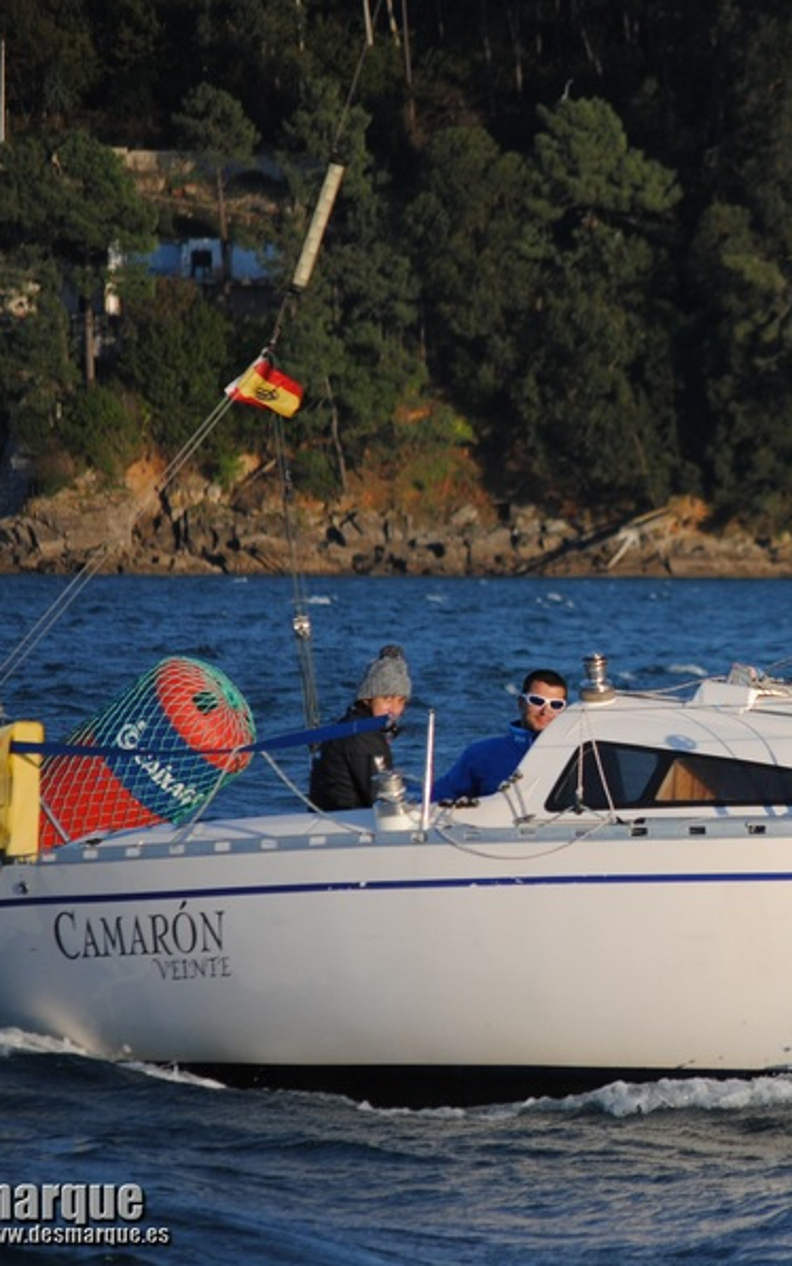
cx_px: 743
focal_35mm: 333
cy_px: 633
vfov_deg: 6.3
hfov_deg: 3.9
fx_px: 11487
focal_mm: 145
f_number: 5
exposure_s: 1/1000
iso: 200
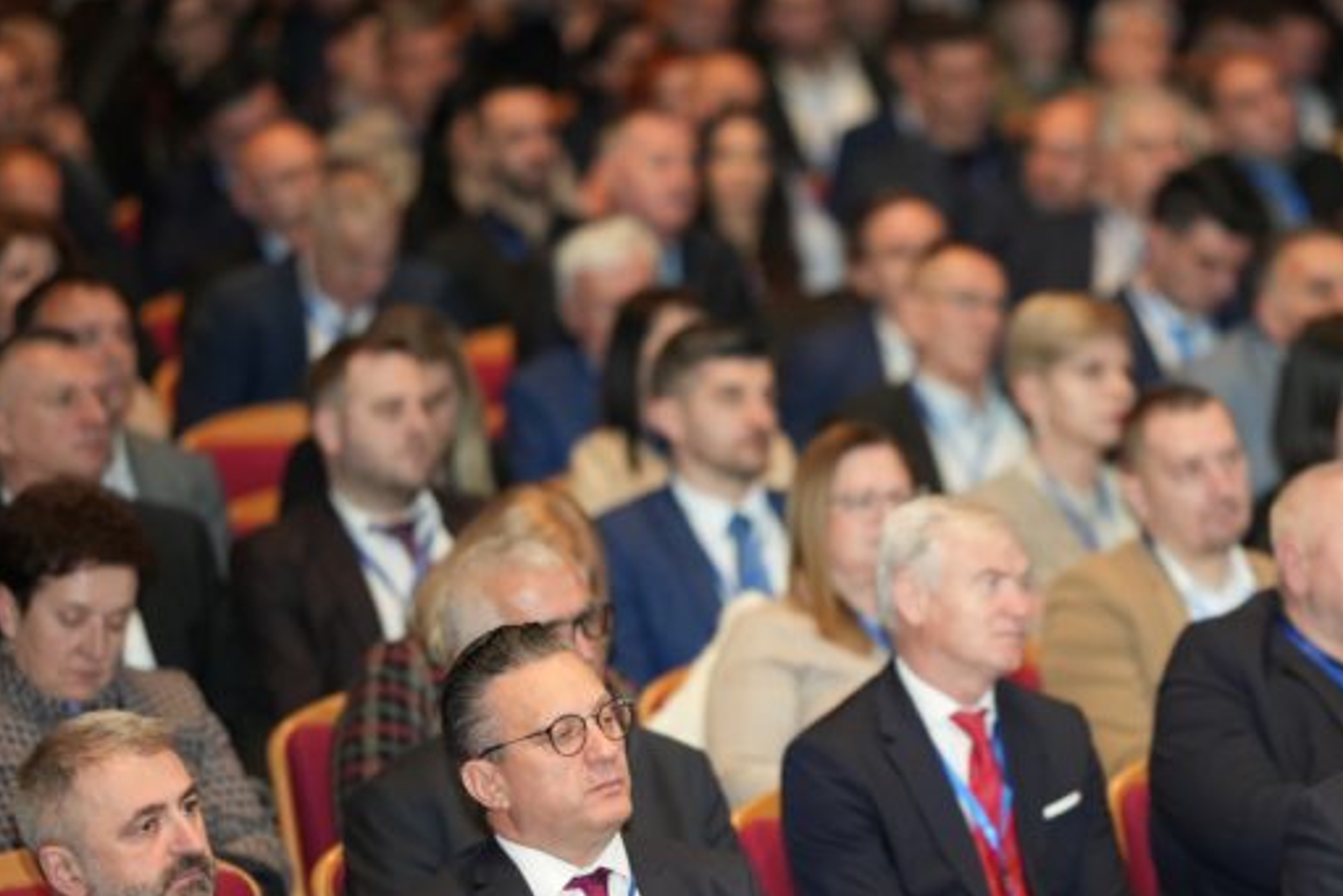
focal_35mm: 198
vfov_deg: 6.9
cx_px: 959
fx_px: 7388
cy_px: 633
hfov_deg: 10.4
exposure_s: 1/200
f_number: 1.8
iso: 2500
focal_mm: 135
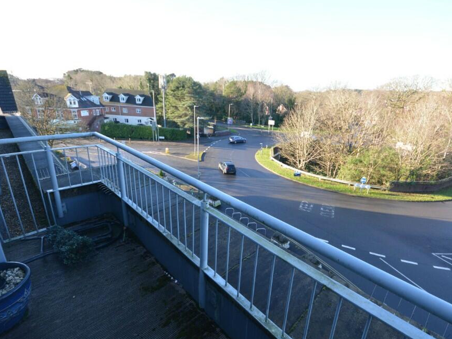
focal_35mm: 17
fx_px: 222
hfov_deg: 90.8
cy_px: 172
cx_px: 248
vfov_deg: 74.7
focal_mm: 10
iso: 400
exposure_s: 1/100
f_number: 8
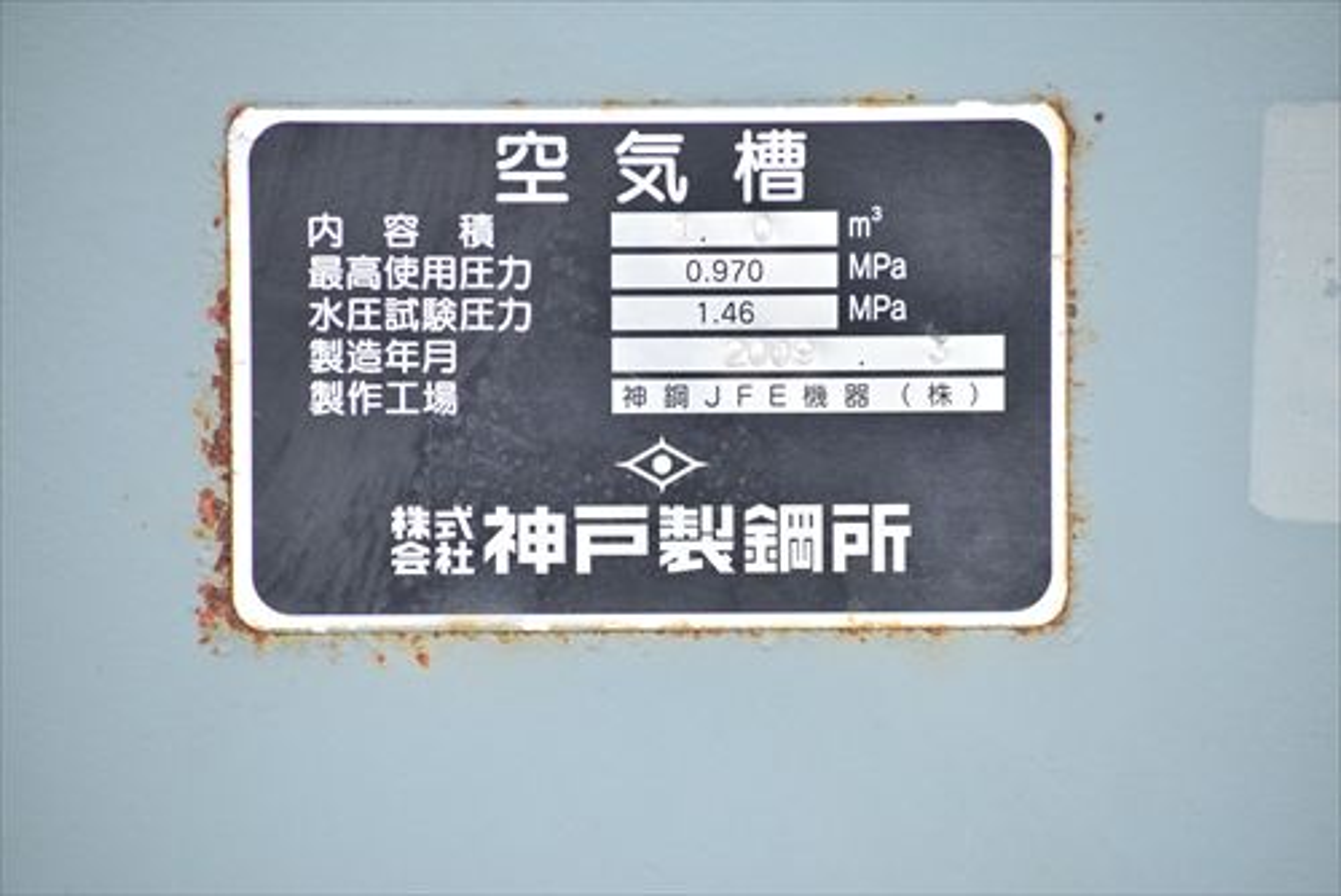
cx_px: 670
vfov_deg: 5.0
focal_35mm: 278
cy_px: 448
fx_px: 10342
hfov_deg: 7.4
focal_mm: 185
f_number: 6.3
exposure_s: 1/1000
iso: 1250
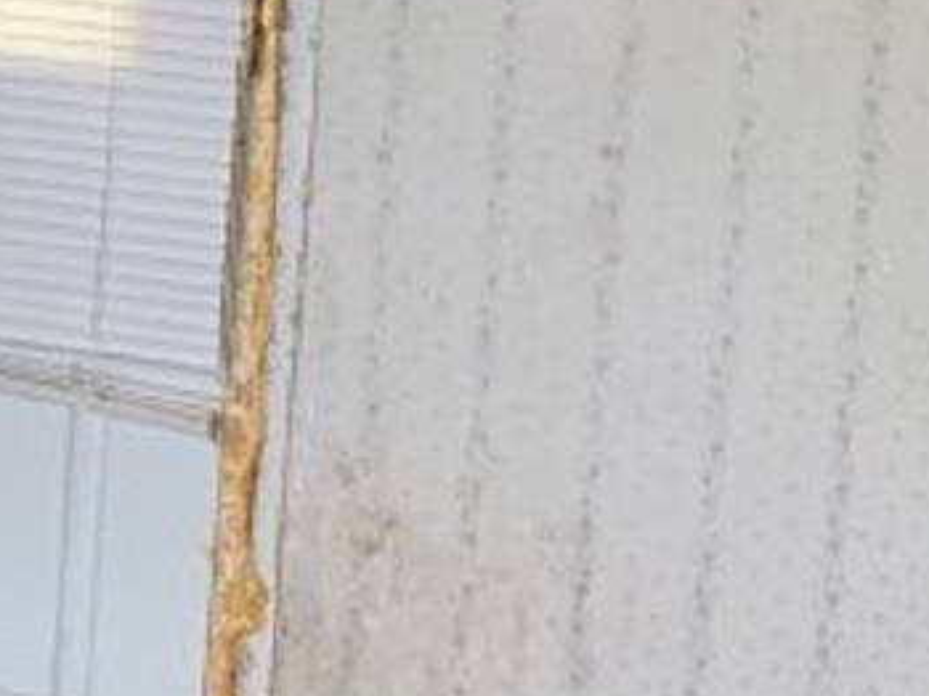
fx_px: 3191
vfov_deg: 12.2
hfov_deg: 13.7
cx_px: -1027
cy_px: -101
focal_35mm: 119
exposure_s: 1/60
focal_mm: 4.25
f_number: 1.8
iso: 320
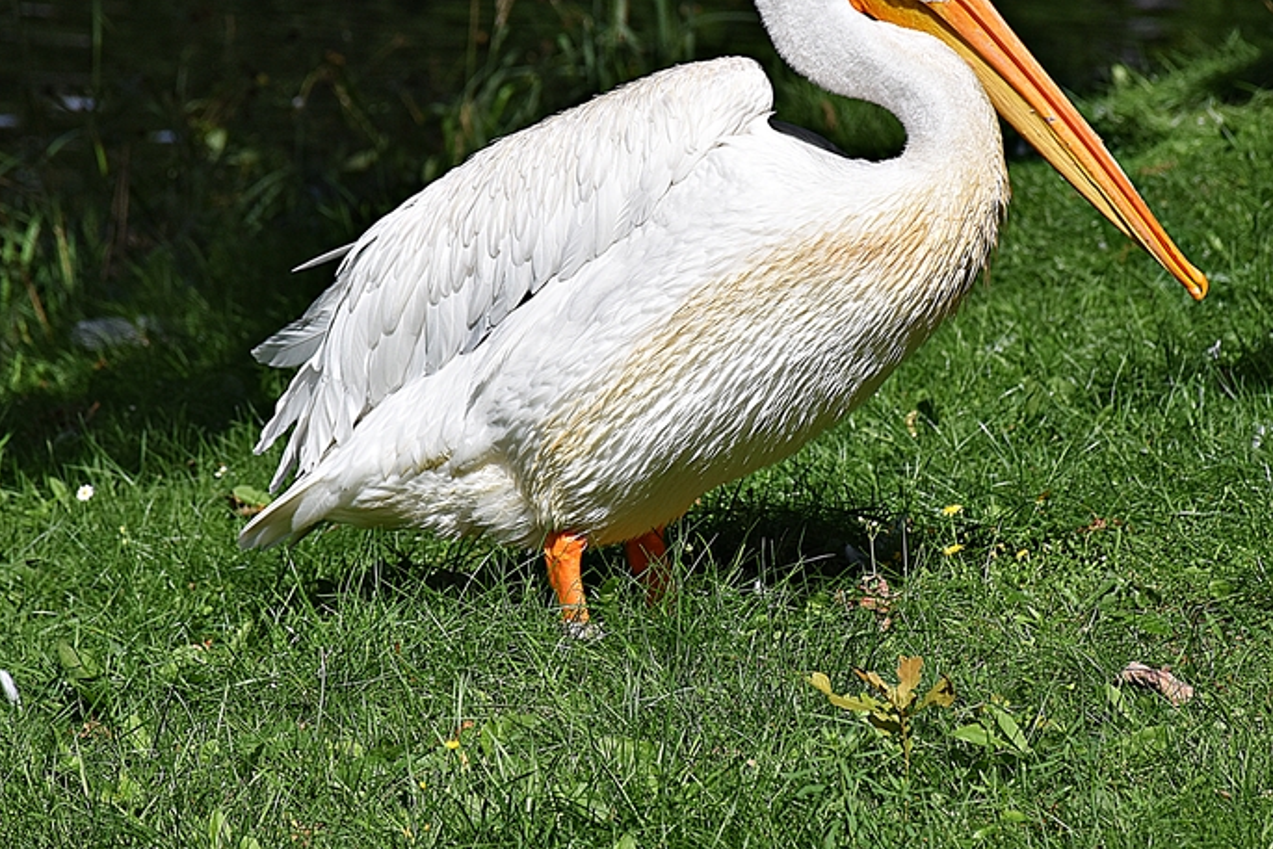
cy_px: 224
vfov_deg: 4.4
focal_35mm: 314
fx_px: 11105
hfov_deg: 6.6
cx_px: 641
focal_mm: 140
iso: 280
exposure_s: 1/2000
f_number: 5.6
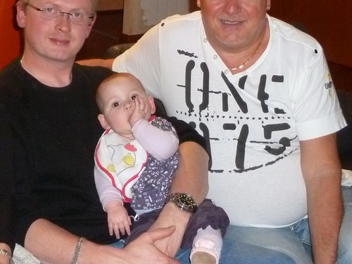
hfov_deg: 21.0
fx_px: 946
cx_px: 108
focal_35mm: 93
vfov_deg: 15.9
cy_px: 94
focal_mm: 7.3
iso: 500
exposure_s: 1/30
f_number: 3.7
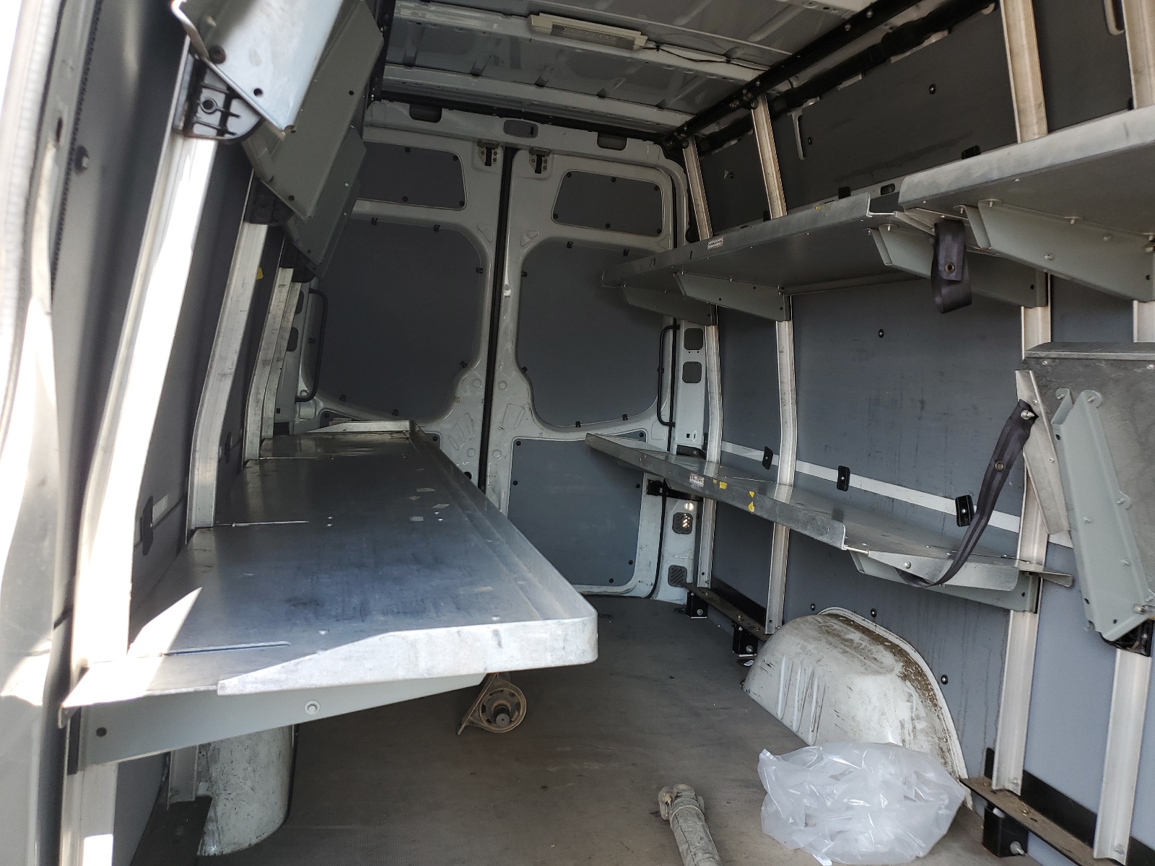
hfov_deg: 67.3
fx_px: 868
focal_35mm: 26
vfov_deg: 53.1
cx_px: 578
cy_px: 433
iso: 50
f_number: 1.5
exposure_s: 1/185
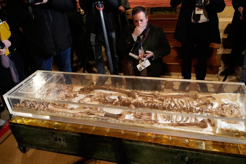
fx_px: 205
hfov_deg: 61.9
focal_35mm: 30
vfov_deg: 43.6
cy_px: 76
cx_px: 126
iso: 6400
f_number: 4
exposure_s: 1/320
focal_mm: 24
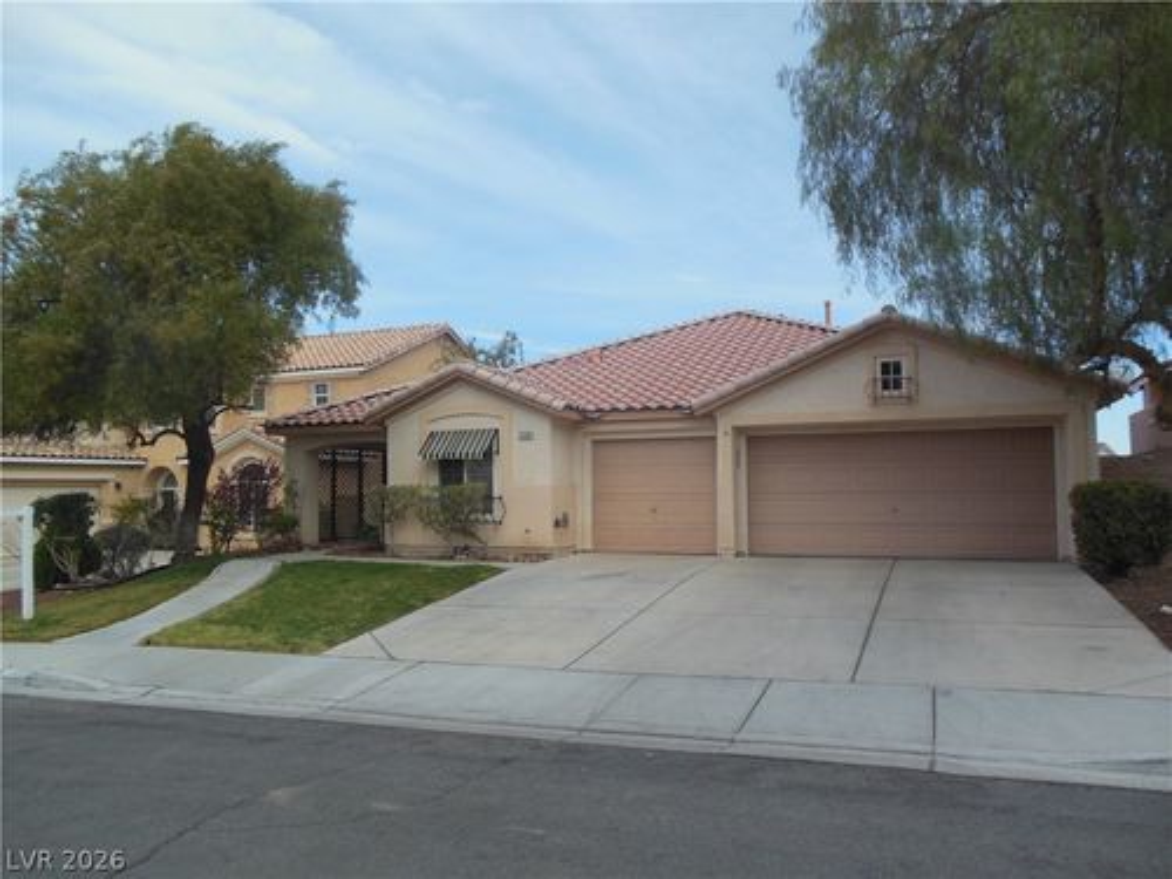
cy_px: 440
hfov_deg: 69.4
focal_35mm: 25
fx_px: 846
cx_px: 586
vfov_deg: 54.9
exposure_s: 1/1250
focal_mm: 4.5
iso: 125
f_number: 3.2
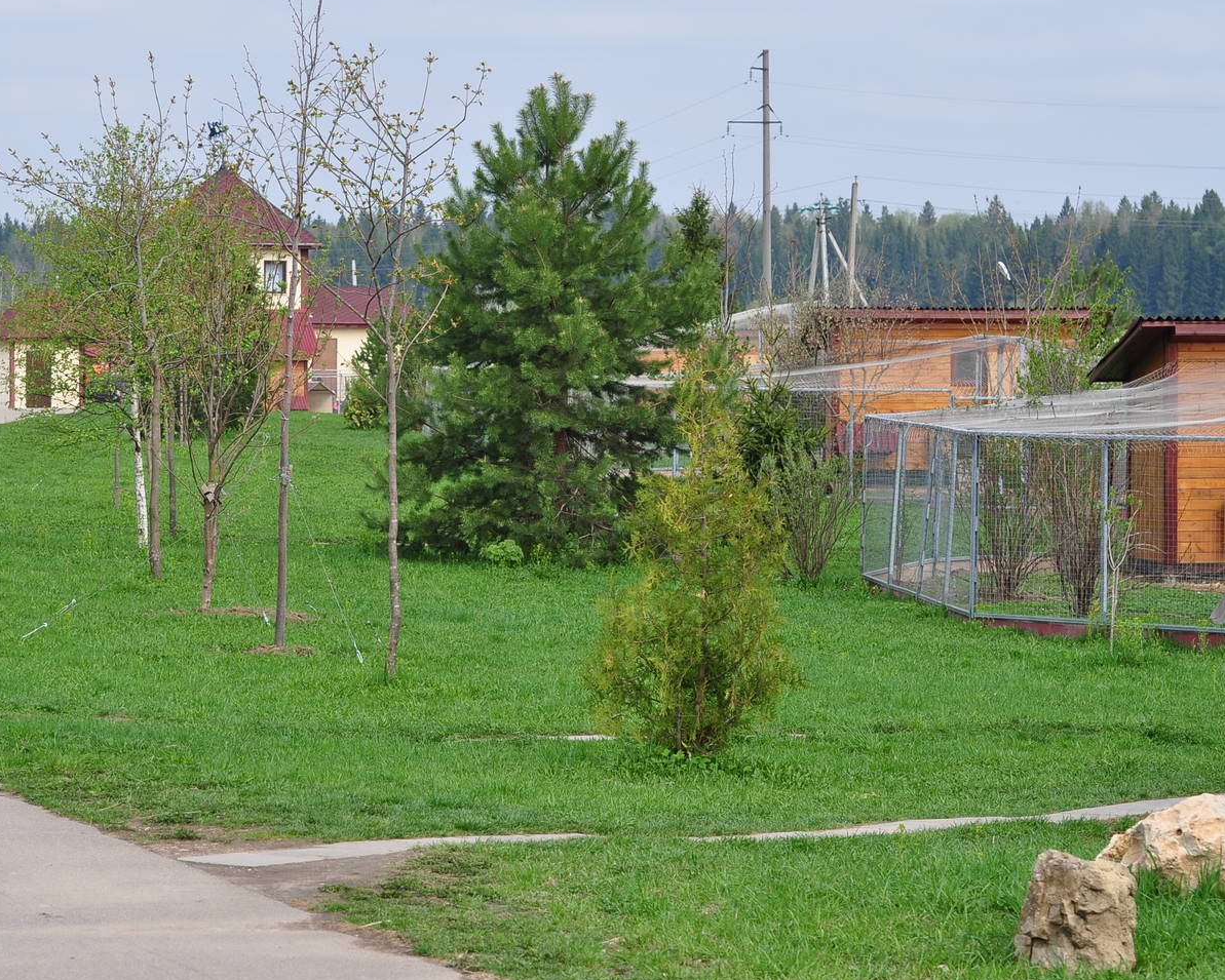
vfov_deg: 11.7
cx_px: 406
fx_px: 4787
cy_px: 447
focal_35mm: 132
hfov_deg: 14.6
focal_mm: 70
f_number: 5.6
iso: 200
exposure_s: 1/500
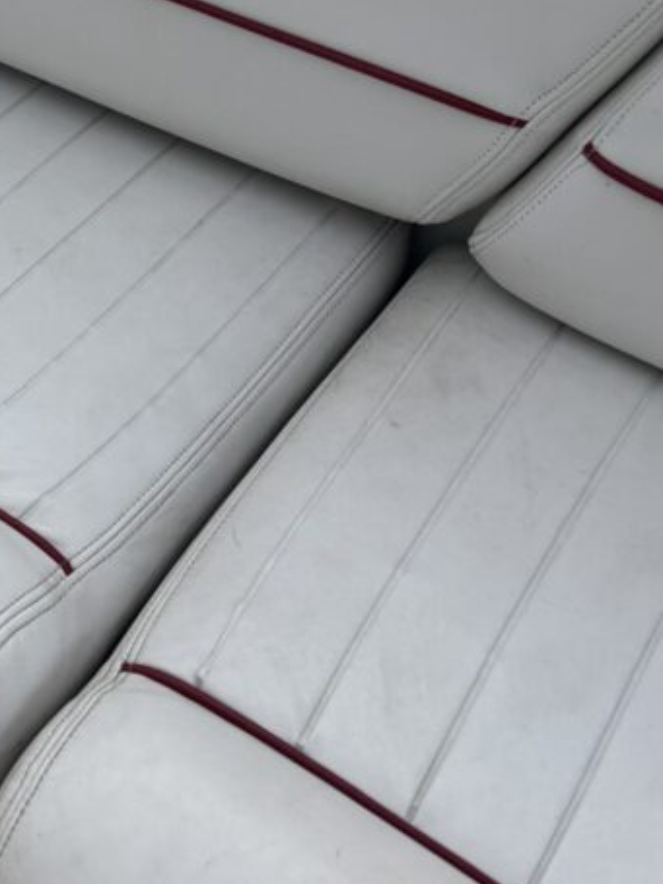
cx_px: -260
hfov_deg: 21.2
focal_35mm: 61
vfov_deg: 31.1
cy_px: 212
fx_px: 1559
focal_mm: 5.96
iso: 50
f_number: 1.6
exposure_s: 1/3106
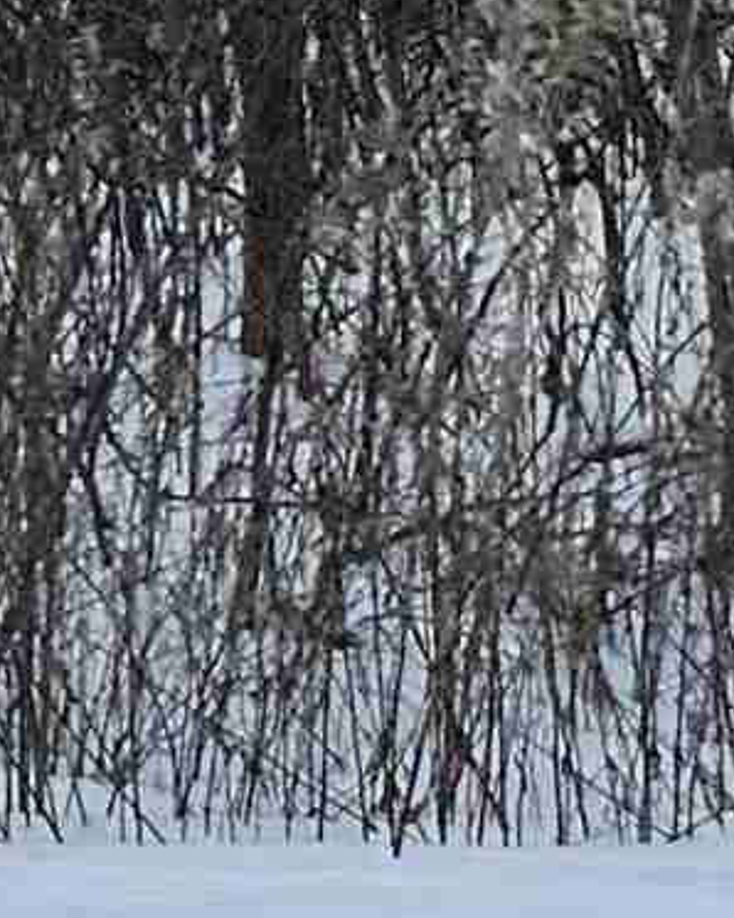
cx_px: -2377
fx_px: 5245
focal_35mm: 193
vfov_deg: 9.7
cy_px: -551
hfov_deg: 6.3
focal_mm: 6.86
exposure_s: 1/2203
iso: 80
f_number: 1.78
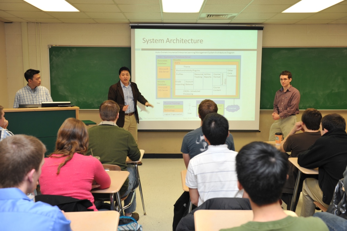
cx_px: 174
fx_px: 347
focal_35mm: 36
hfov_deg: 53.1
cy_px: 116
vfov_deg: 36.8
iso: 450
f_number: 5
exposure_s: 1/60
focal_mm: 36
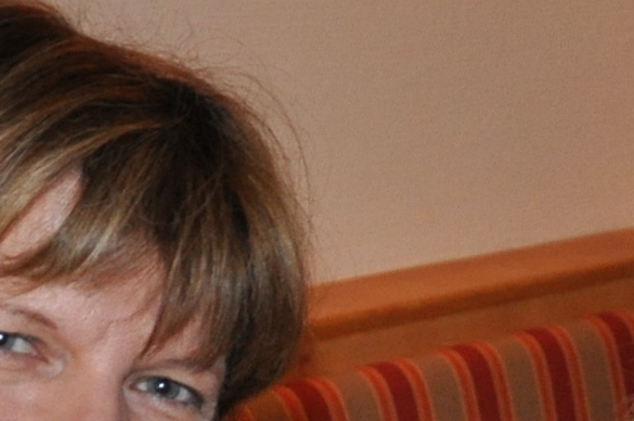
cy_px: 939
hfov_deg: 10.3
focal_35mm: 198
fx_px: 3481
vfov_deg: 6.6
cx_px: 699
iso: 800
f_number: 3.8
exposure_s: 1/60
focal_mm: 24
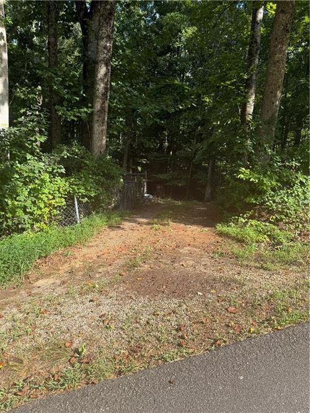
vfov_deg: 71.6
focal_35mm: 24
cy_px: 206
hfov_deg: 56.8
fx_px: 287
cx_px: 155
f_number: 1.78
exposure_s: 1/1410
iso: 80
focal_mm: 6.76
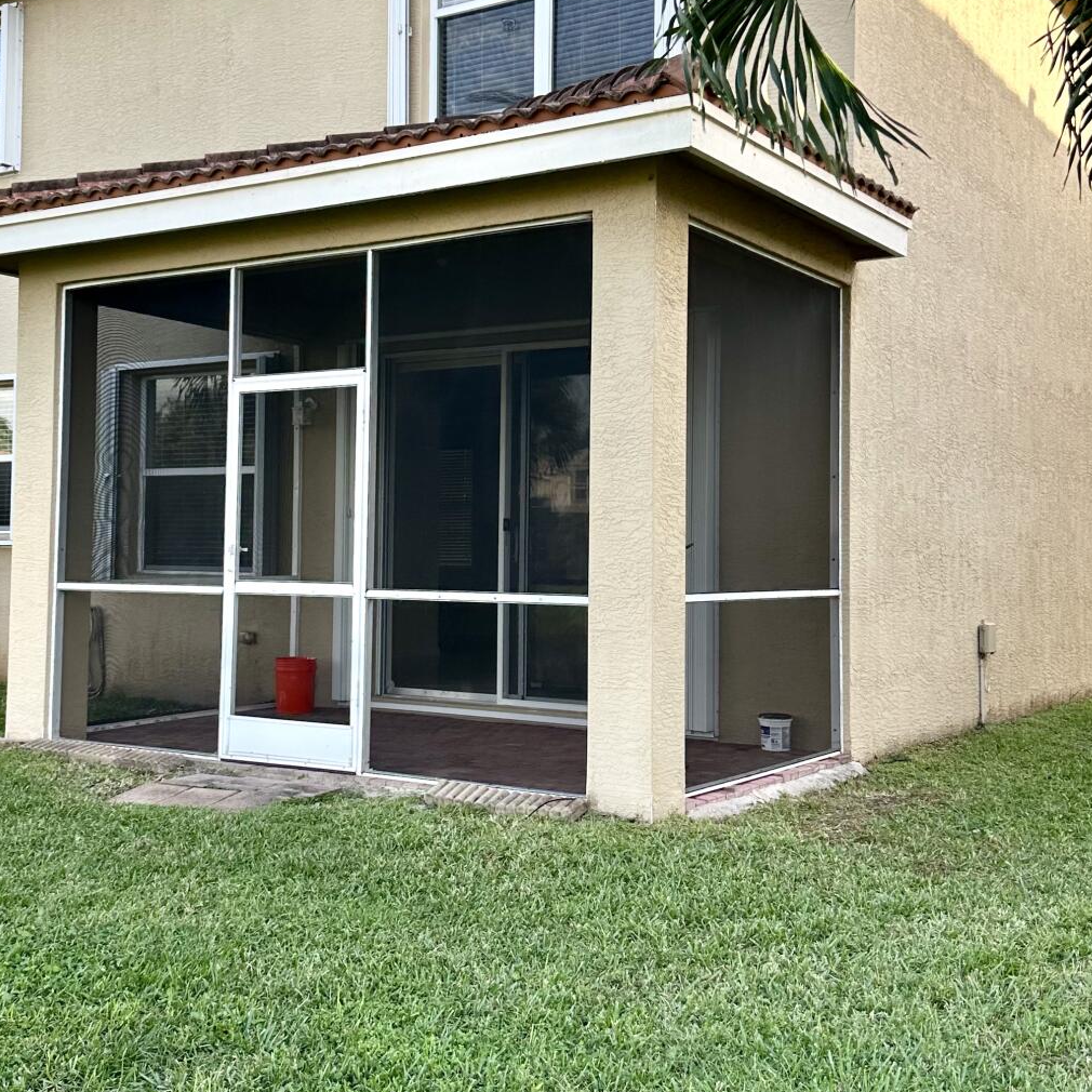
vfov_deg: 40.0
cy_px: 477
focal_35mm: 42
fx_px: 1499
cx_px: 461
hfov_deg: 39.9
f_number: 1.78
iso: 80
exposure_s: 1/1019
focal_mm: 6.86
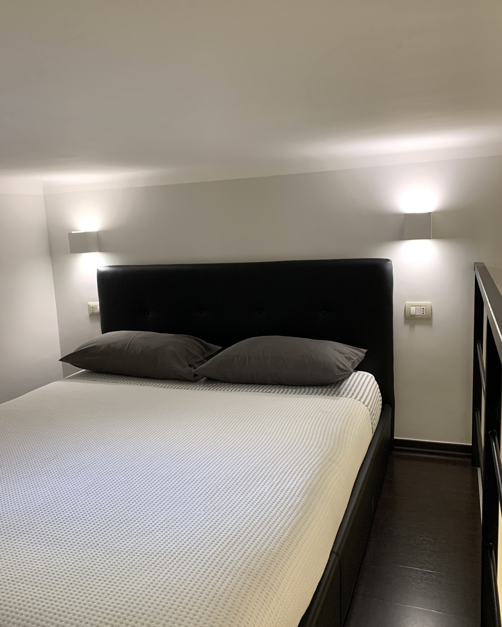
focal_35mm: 28
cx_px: 252
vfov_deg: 62.2
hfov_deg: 51.5
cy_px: 314
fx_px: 520
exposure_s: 1/50
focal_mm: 4.25
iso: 320
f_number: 1.8
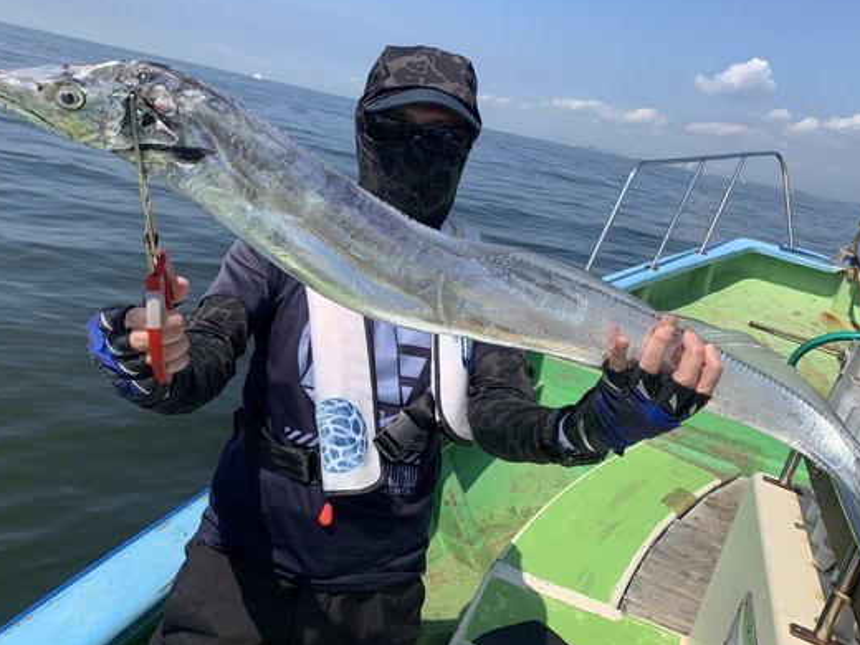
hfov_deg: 56.8
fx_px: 795
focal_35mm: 32
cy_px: 308
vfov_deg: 44.1
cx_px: 430
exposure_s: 1/2994
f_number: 1.8
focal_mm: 4.25
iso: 25
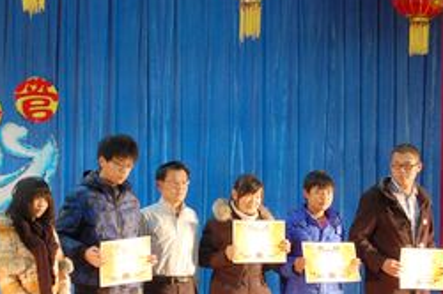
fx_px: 1706
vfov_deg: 9.8
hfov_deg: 14.8
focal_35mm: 139
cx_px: 239
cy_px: 219
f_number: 5.6
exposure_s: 1/50
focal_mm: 55
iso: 800
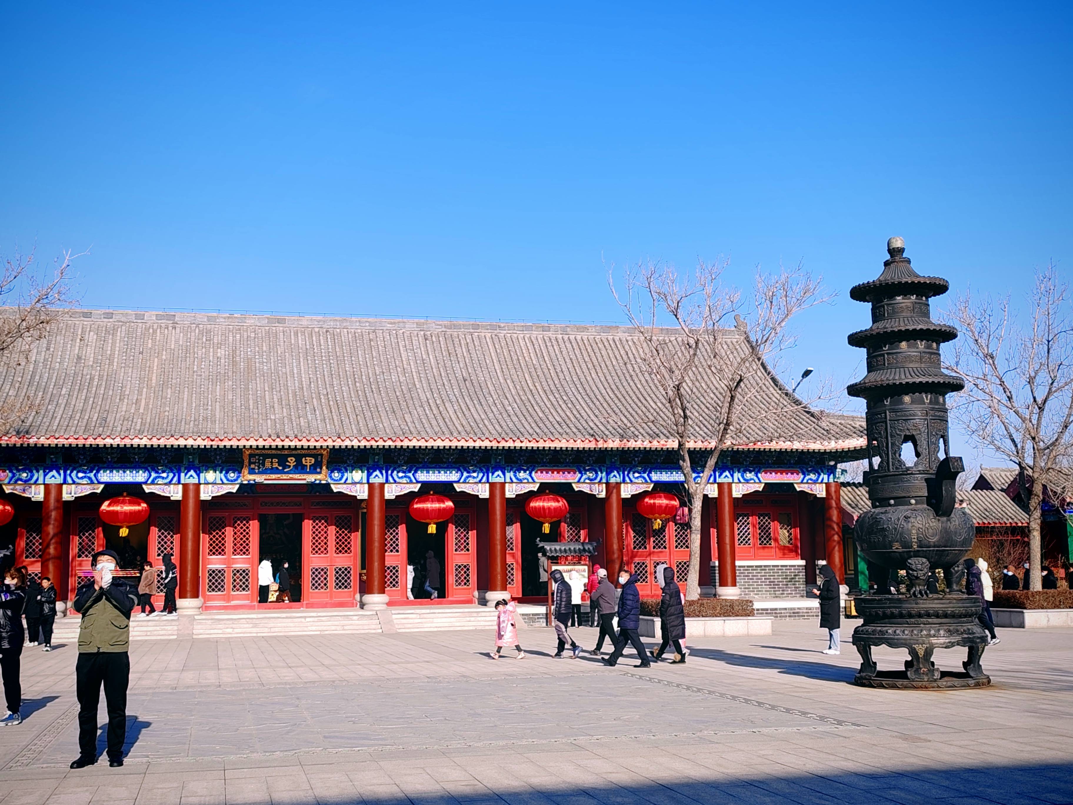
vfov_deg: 32.2
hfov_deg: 42.1
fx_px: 1395
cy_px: 402
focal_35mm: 45
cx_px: 536
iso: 50
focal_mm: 6.14
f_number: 1.8
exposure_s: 1/552
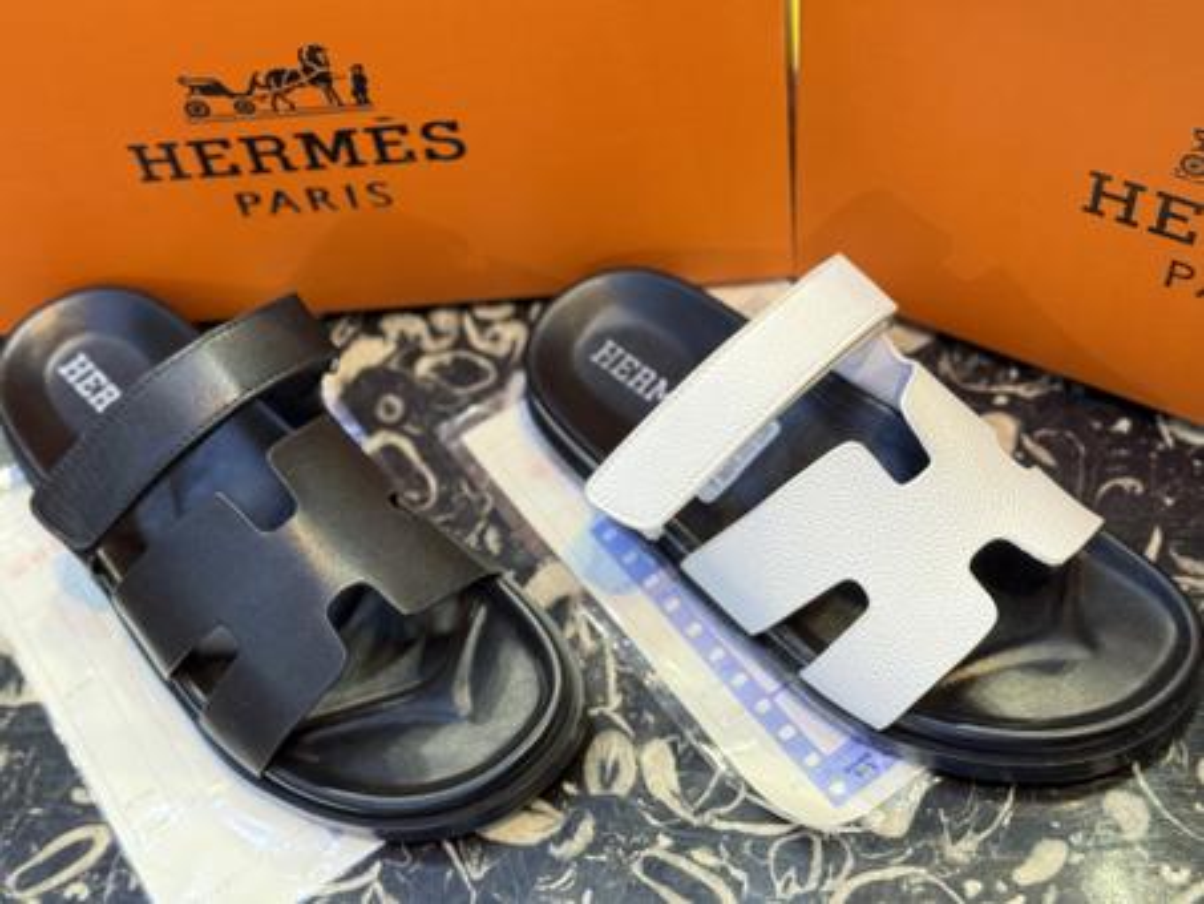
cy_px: 452
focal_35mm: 48
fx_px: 1670
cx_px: 602
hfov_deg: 39.6
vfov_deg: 30.3
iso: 80
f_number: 1.78
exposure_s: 1/100
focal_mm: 6.76
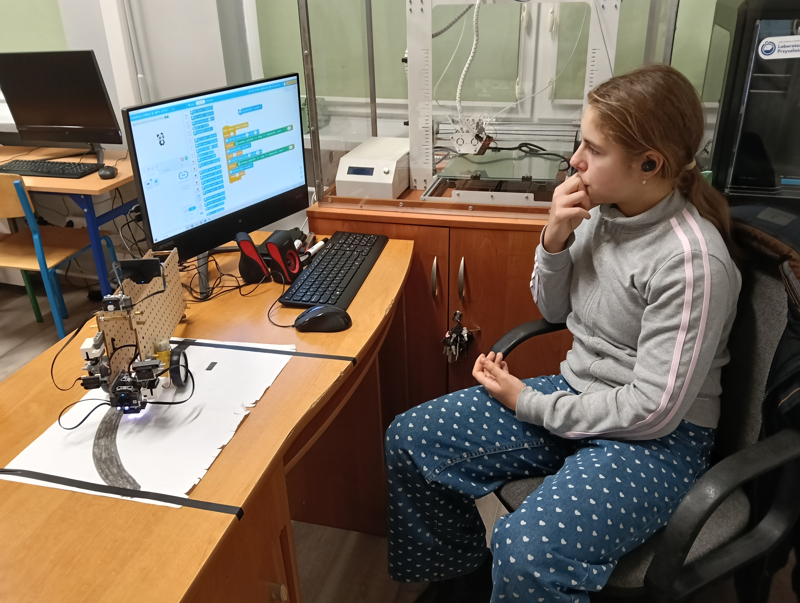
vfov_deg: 51.5
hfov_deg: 65.2
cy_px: 302
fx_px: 625
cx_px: 400
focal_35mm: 27
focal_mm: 3.98
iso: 250
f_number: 1.8
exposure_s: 1/33.3
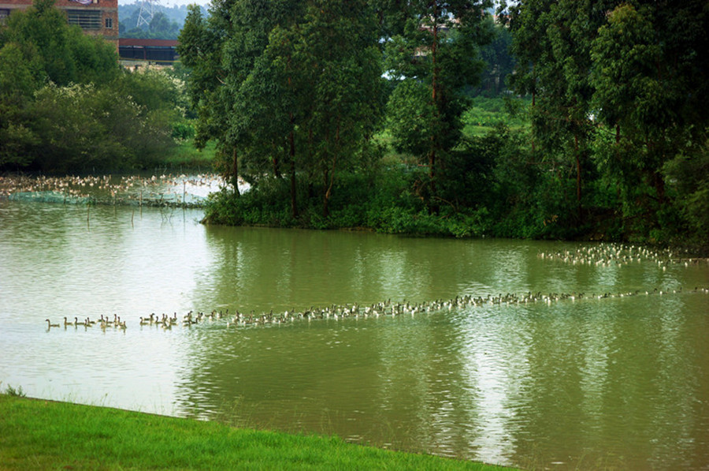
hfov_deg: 13.7
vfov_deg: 9.1
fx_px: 2949
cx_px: 354
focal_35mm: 150
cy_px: 236
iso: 320
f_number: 4
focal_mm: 100
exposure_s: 1/160
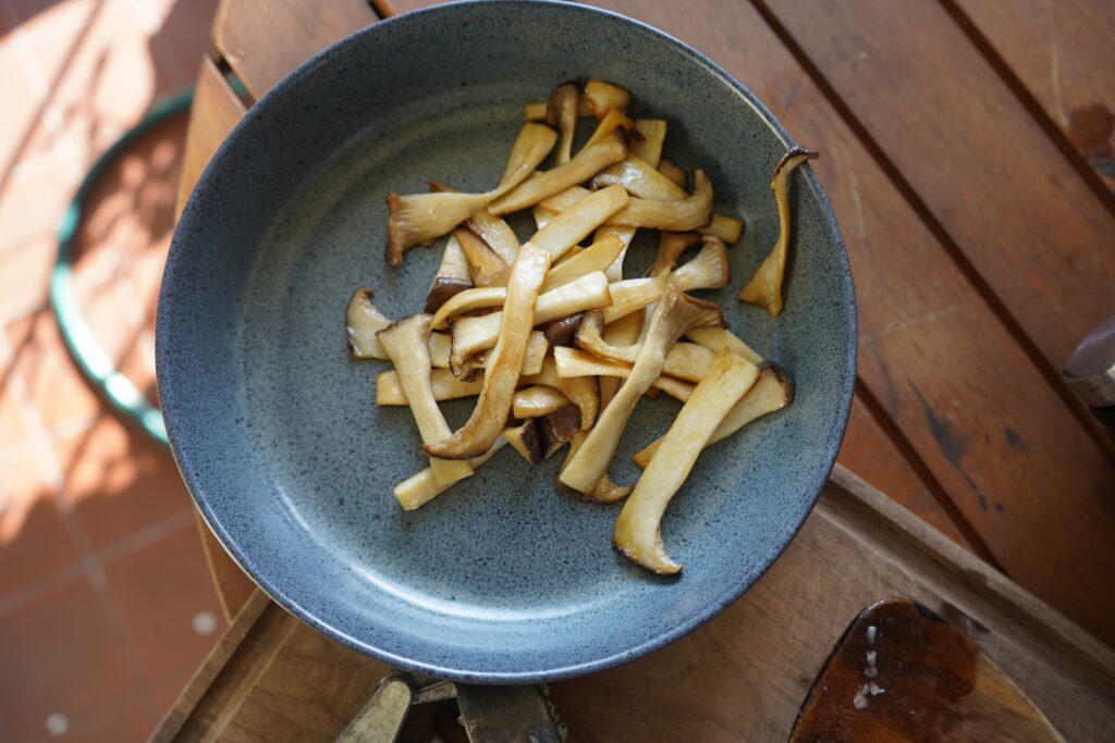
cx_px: 558
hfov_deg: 65.5
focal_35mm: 28
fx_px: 867
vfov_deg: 46.4
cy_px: 372
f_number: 4
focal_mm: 28
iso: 125
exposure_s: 1/60
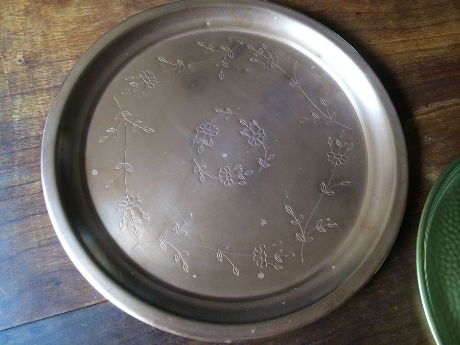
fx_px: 399
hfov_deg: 60.0
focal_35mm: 30
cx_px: 230
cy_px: 172
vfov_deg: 46.8
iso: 64
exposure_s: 1/30
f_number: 2.2
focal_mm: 4.12
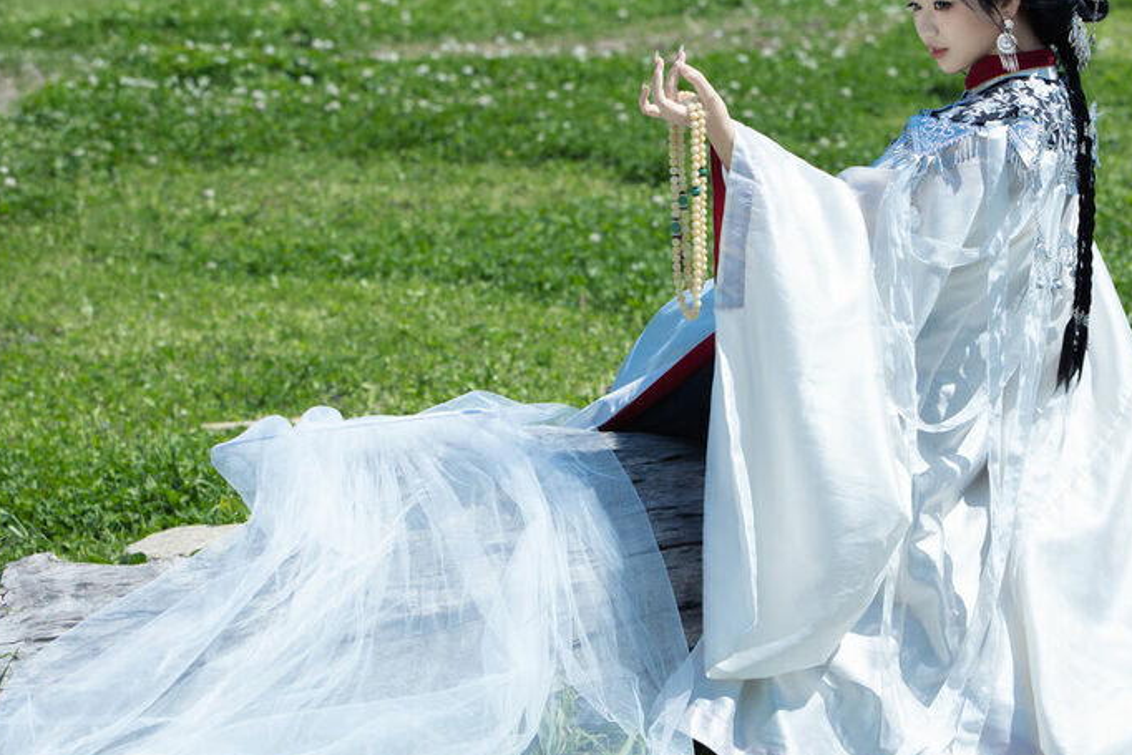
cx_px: 641
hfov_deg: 13.1
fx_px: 4938
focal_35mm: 157
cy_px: 339
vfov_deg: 8.7
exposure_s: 1/640
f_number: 5
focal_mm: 102
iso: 100
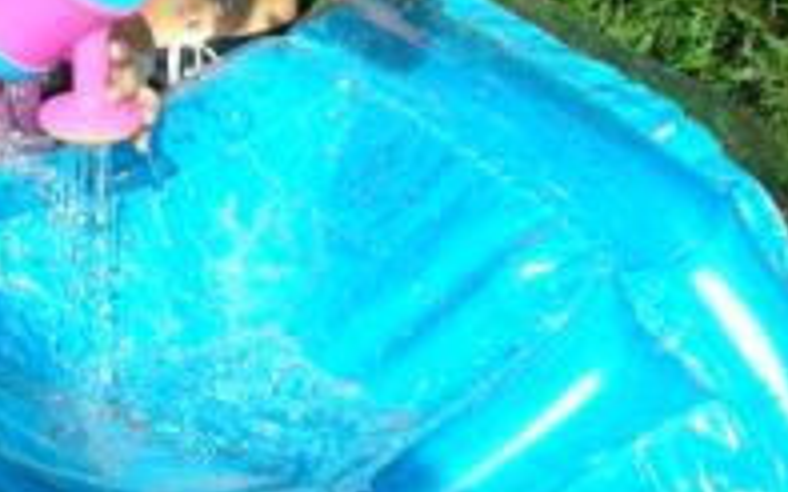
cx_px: -8
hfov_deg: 16.0
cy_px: -112
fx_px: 2748
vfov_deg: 10.1
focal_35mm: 128
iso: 50
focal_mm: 8.8
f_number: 3.7
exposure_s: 1/246
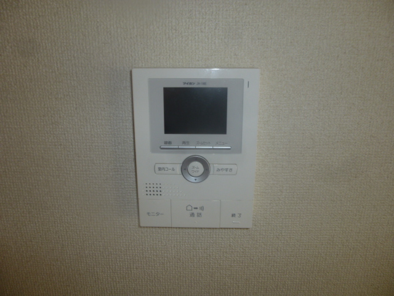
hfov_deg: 69.4
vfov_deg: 54.9
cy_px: 148
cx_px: 197
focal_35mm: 25
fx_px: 285
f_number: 3.1
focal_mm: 4.5
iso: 100
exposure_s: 1/60
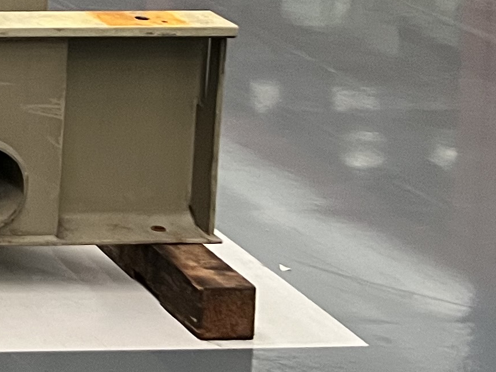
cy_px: -246
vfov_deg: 11.5
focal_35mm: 121
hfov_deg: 13.0
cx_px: -629
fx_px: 1734
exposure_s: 1/60
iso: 320
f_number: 1.5
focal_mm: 5.7
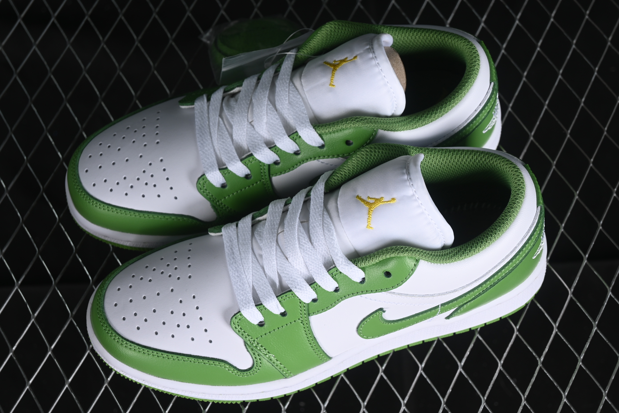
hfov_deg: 27.0
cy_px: 206
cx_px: 310
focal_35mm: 75
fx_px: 1289
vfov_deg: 18.2
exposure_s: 1/80
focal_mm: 50
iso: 160
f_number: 7.1
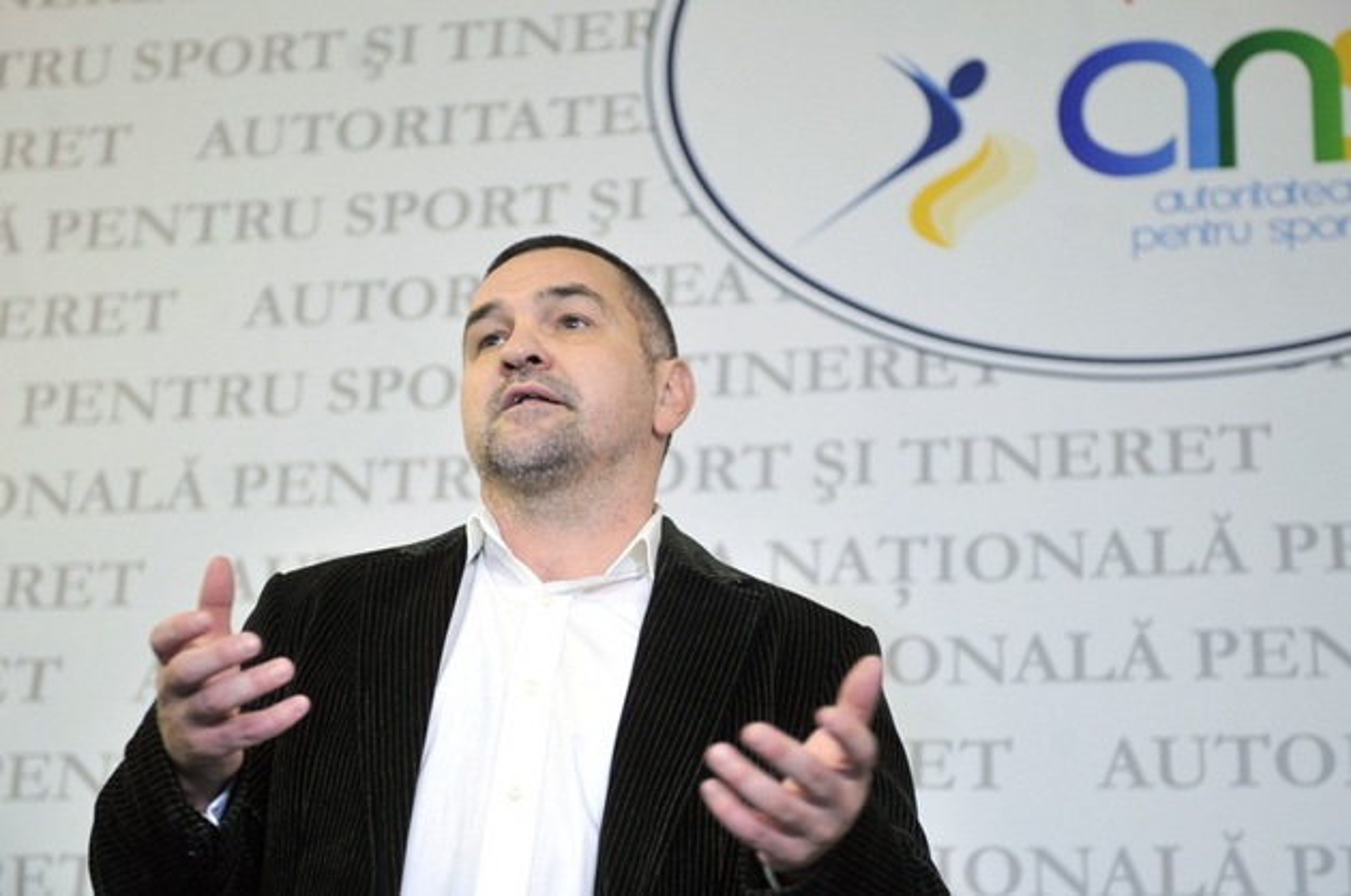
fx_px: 2323
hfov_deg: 32.4
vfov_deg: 21.8
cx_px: 676
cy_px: 448
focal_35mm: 62
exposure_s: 1/160
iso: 2000
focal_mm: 62
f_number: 2.8
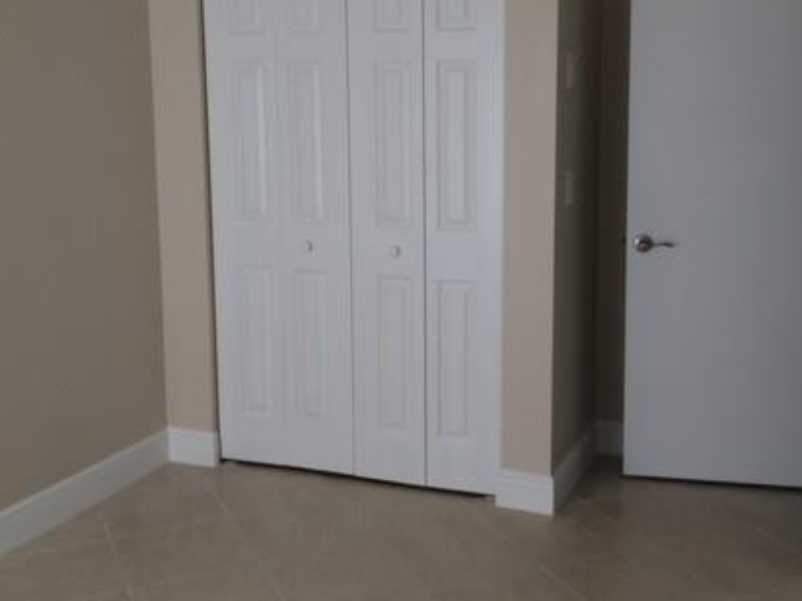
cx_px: 430
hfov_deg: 42.0
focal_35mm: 45
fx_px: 1043
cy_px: 243
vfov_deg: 32.1
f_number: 2.2
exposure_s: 1/30
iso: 40
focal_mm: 4.15
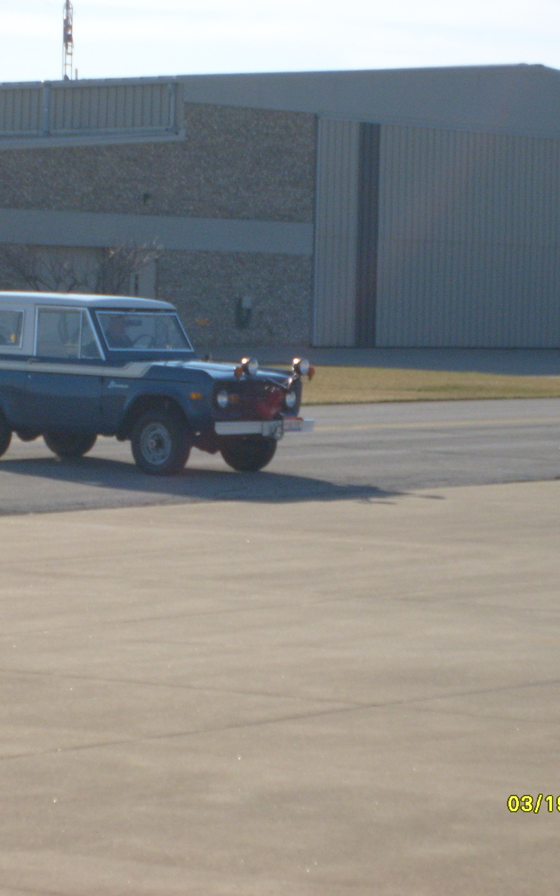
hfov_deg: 8.7
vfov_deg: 13.9
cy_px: 448
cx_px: 217
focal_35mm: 150
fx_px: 3663
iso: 80
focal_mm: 17.4
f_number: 12.4
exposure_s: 1/125
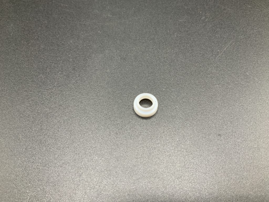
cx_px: 134
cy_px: 101
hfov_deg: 61.7
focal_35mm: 29
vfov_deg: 48.2
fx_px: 225
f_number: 1.8
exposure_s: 1/120
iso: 40
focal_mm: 3
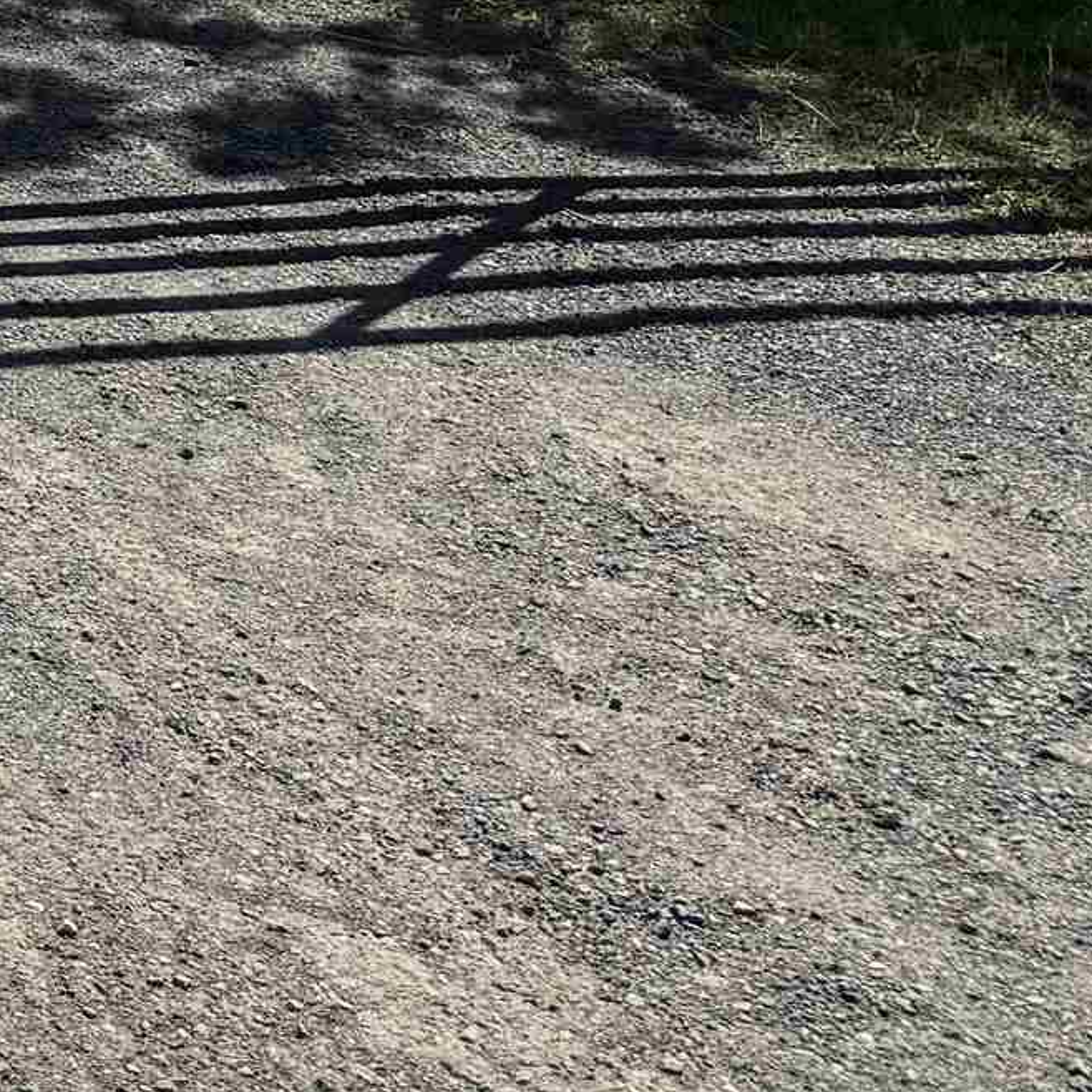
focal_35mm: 99
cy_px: -616
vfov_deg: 15.9
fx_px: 3533
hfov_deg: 13.8
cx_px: -1343
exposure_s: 1/4405
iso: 80
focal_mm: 6.76
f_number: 1.78
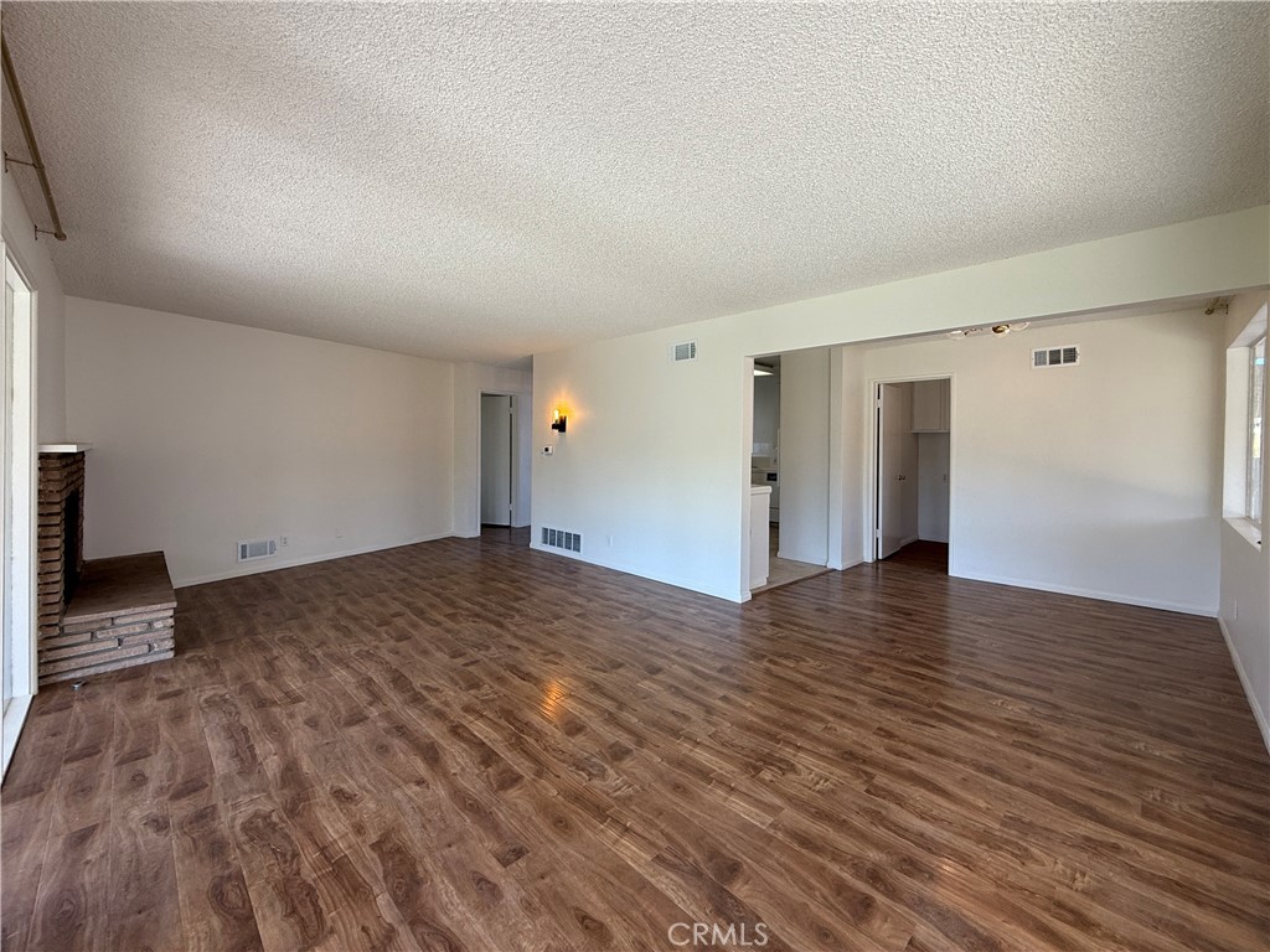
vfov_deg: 85.7
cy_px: 476
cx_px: 635
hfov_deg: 102.1
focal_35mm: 14
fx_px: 514
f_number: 2.2
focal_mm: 2.22
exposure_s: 1/120
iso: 64
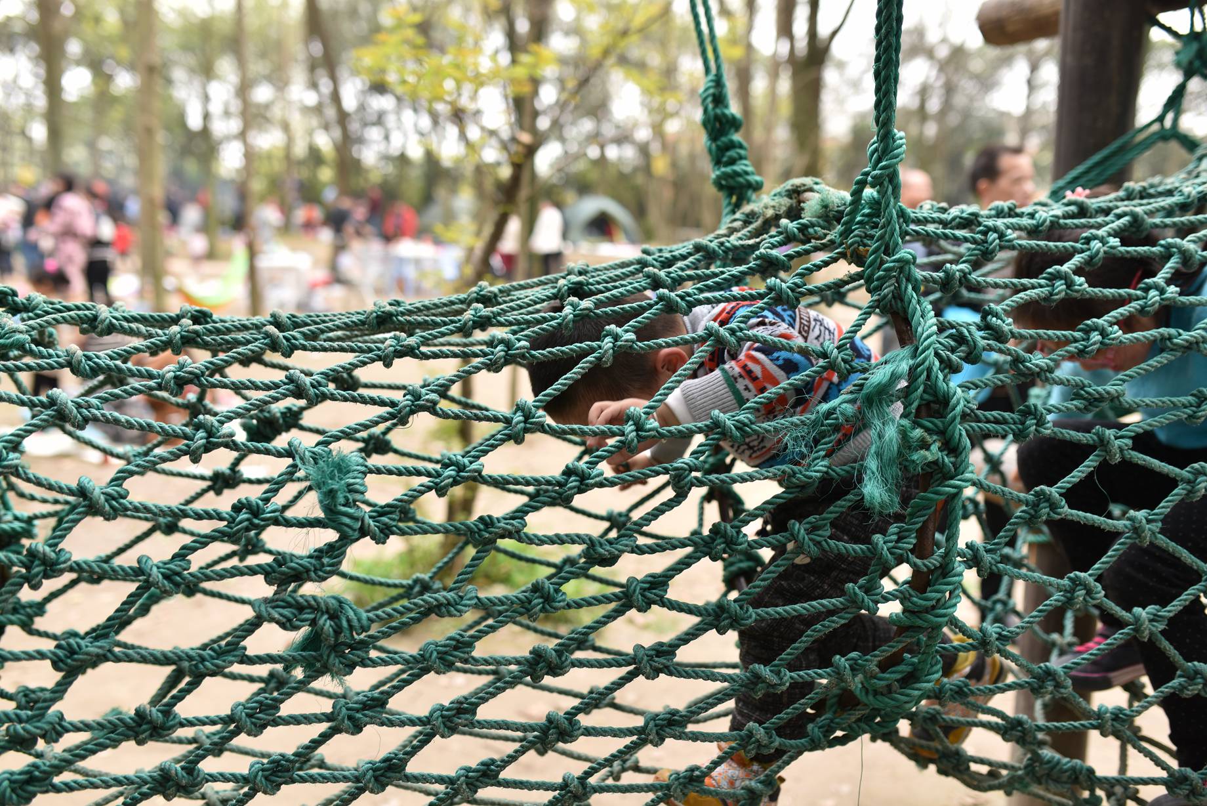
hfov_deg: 54.4
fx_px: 1174
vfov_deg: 37.9
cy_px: 403
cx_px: 604
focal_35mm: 35
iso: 100
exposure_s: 1/200
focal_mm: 35
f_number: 2.5
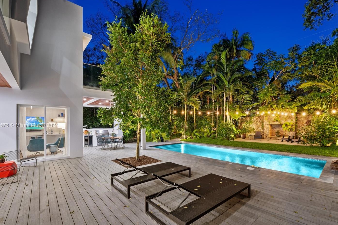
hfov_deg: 96.8
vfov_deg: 73.3
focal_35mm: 16
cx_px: 174
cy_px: 126
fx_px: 150
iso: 200
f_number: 8
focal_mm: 14
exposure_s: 4
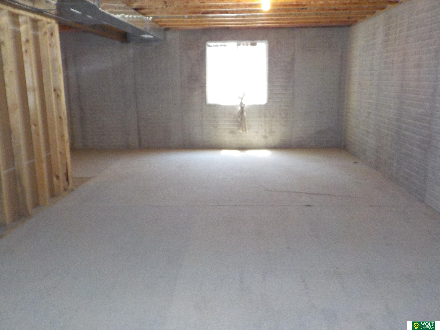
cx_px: 220
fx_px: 381
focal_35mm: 30
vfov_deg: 46.8
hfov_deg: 60.0
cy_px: 165
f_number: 3.3
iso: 400
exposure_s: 1/30
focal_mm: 4.1
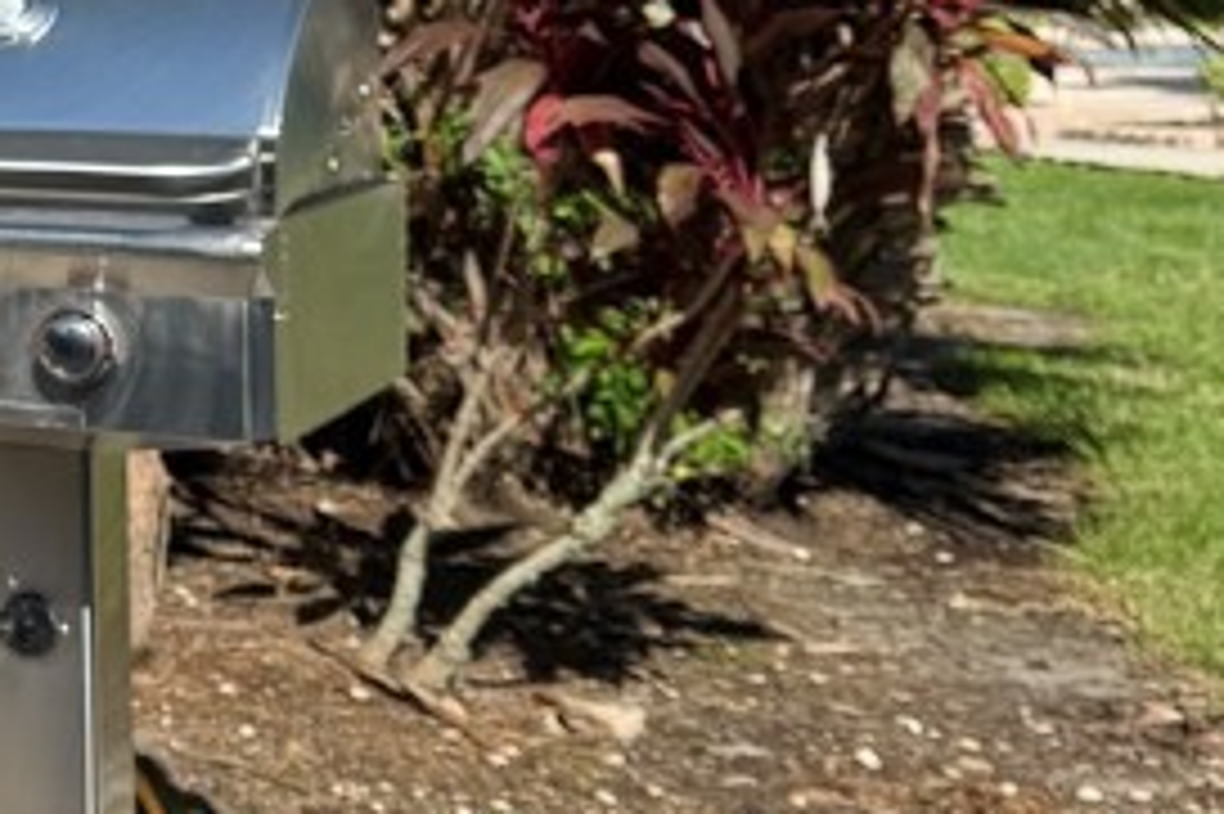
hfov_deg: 18.9
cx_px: -652
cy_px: 13
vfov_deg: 14.3
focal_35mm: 94
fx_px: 3194
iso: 80
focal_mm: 6.76
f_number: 1.78
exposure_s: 1/3021
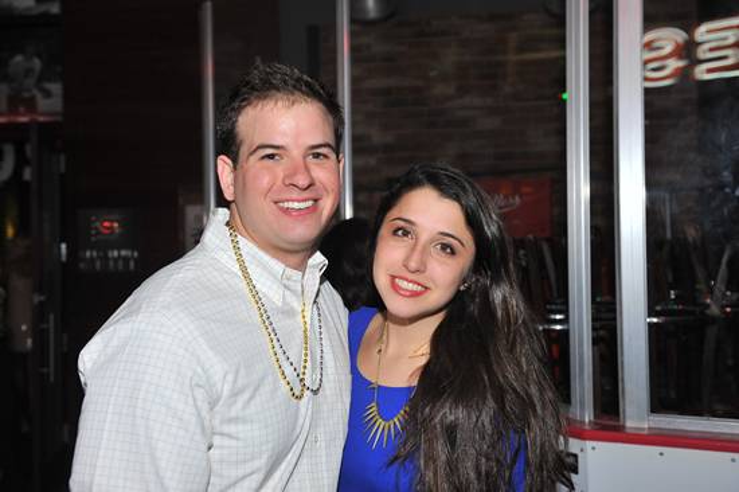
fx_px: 985
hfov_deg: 41.1
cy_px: 246
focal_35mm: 48
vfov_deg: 28.0
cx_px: 370
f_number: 5
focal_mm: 48
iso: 1600
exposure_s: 1/100
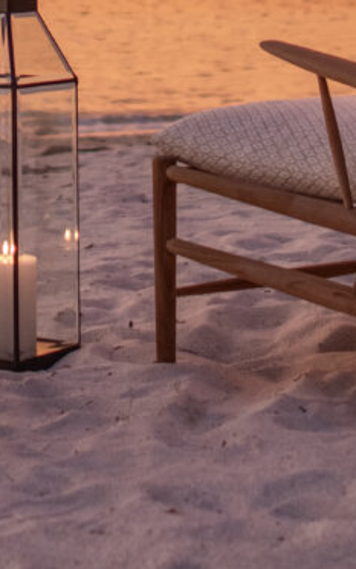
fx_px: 2139
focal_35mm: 138
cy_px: -318
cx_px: 26
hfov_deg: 9.5
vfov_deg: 14.1
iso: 160
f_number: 2.5
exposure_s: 1/500
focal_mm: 28
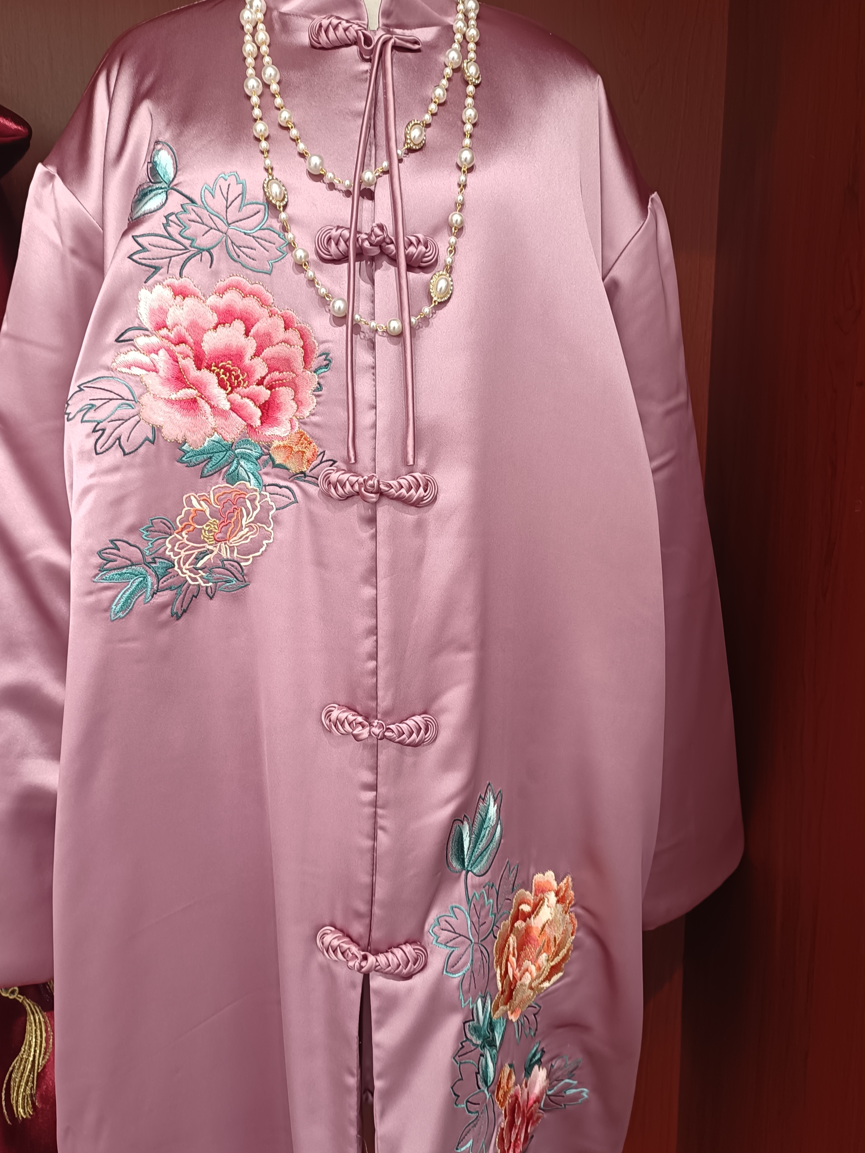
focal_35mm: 27
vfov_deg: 65.3
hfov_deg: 51.4
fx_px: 900
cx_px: 432
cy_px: 576
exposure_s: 1/50
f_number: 1.9
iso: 178
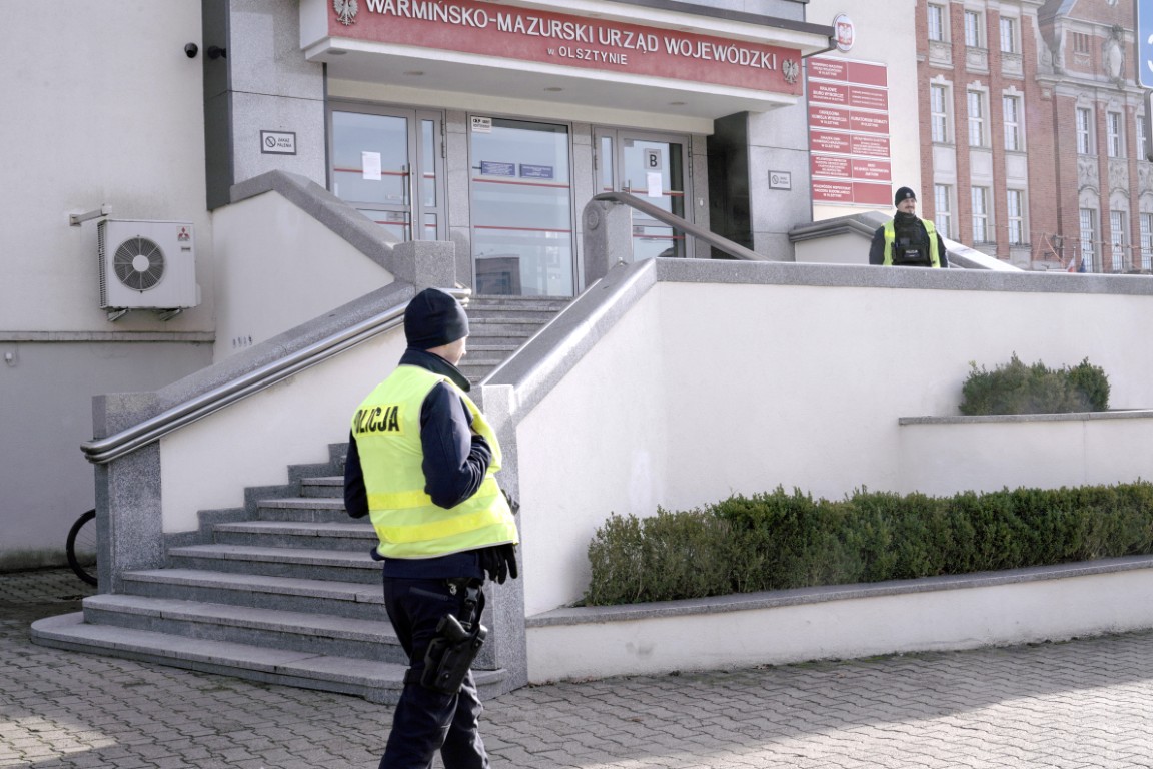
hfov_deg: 43.6
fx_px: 1441
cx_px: 576
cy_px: 384
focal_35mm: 45
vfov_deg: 29.9
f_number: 14
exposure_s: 1/160
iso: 640
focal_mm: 45
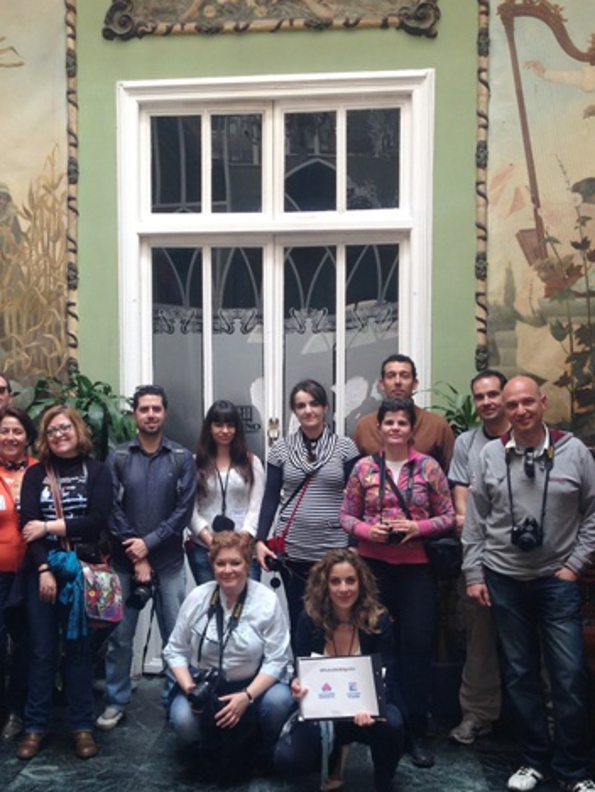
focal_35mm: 45
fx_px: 1031
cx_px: 240
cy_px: 393
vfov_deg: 42.1
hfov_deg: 32.1
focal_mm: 4.12
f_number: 2.4
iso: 50
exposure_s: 1/60
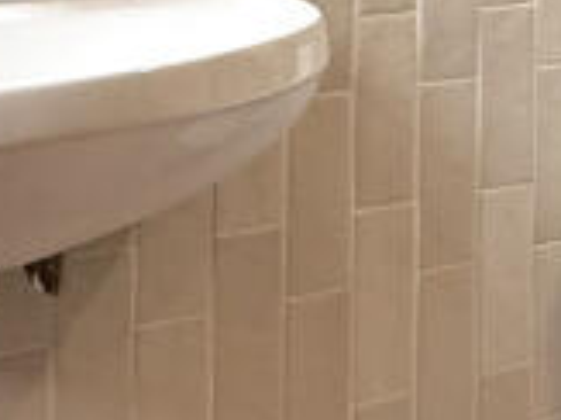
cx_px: 940
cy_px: -176
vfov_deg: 15.7
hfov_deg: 18.5
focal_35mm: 88
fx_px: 1425
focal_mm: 2.22
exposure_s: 1/100
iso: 320
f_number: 2.2
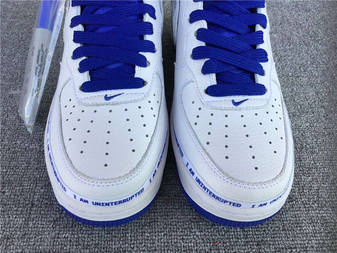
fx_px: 302
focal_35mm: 31
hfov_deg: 58.4
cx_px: 168
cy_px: 126
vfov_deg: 45.4
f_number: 2.4
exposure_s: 1/234
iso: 25
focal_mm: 3.3
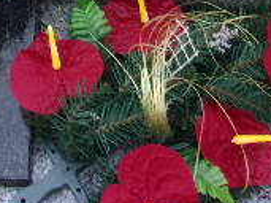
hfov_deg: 19.1
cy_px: -171
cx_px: 27
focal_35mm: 101
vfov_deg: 13.1
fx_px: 790
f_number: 3
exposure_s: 1/34
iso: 163
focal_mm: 4.9
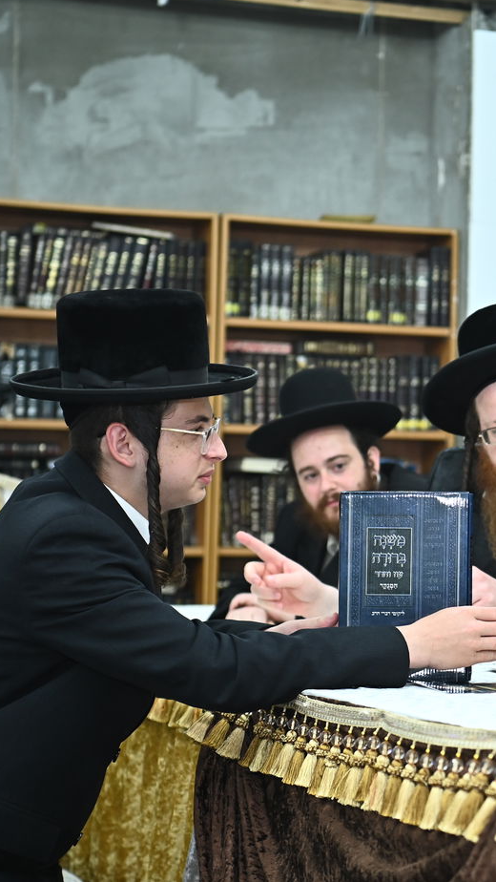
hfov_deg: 10.7
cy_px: 438
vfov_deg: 19.3
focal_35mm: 111
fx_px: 2594
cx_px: 595
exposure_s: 1/125
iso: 1000
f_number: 4
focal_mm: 70
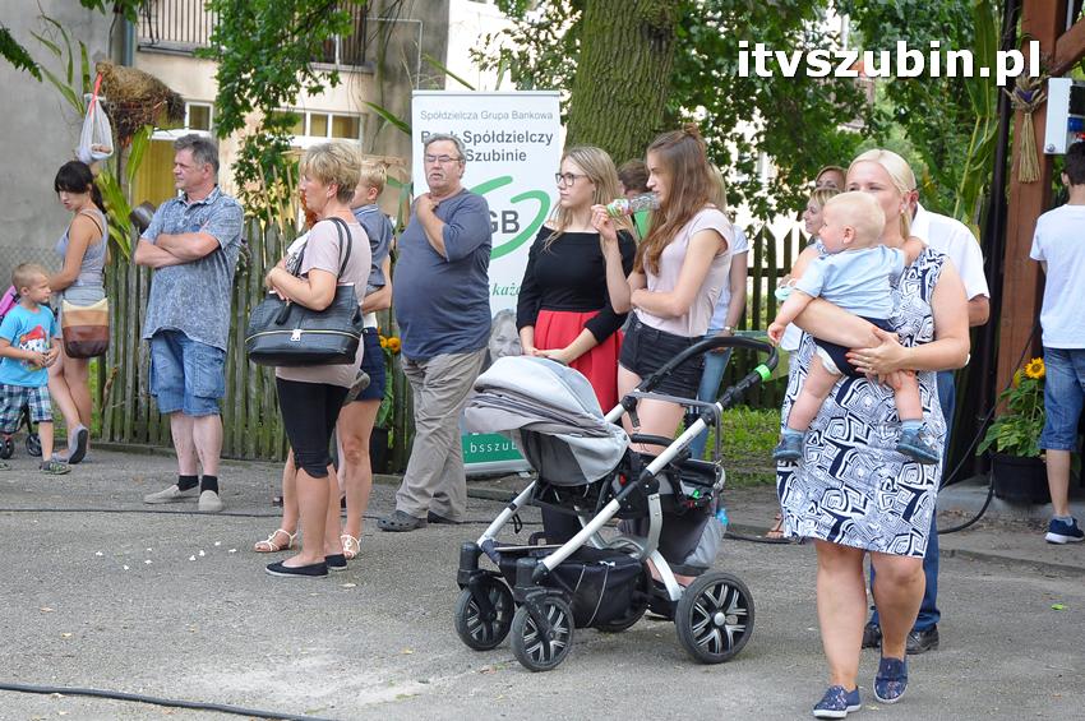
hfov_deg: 26.0
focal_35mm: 78
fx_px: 2349
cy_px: 360
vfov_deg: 17.5
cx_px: 542
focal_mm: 52
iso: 640
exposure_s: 1/160
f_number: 6.3
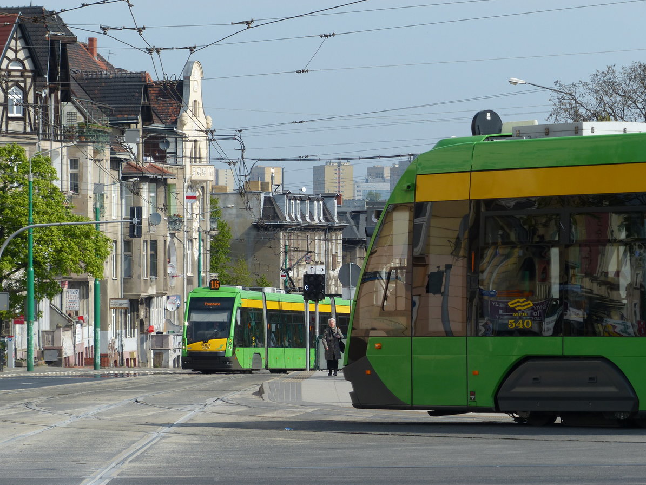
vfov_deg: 7.4
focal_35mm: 202
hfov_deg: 9.8
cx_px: 324
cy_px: 243
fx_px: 3770
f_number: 4
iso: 100
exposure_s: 1/1300
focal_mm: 36.2
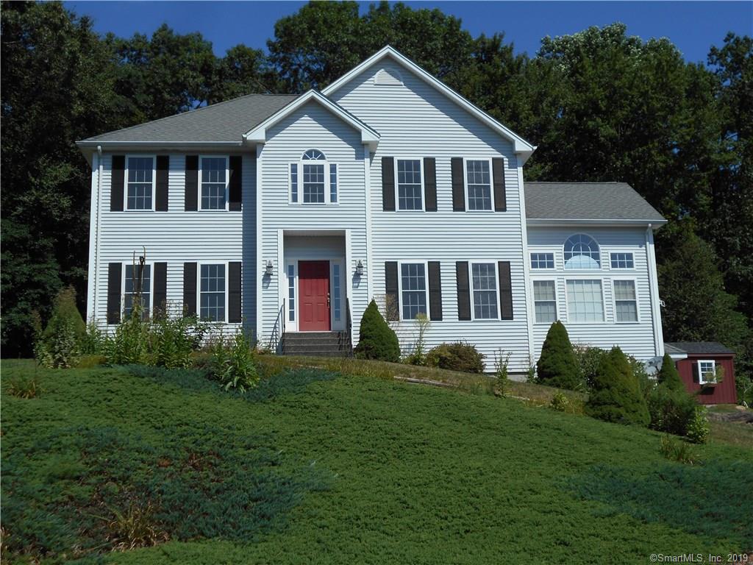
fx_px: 935
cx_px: 376
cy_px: 282
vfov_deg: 33.6
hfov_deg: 43.9
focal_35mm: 43
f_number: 4.2
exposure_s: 1/1600
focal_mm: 7.7
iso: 80
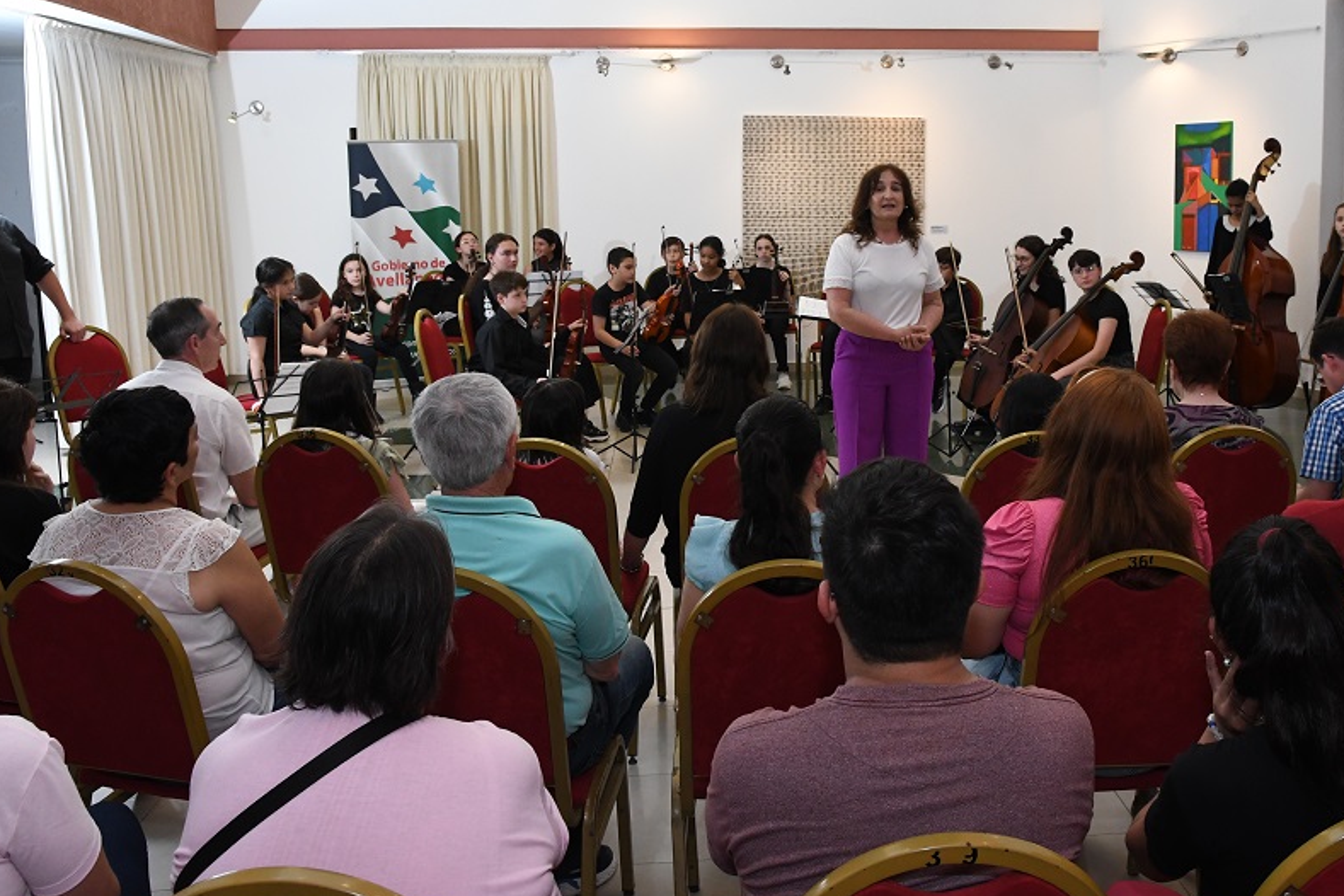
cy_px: 368
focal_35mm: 38
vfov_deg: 35.0
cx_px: 843
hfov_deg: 50.2
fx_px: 1419
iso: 2000
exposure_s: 1/125
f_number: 7.1
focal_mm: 20
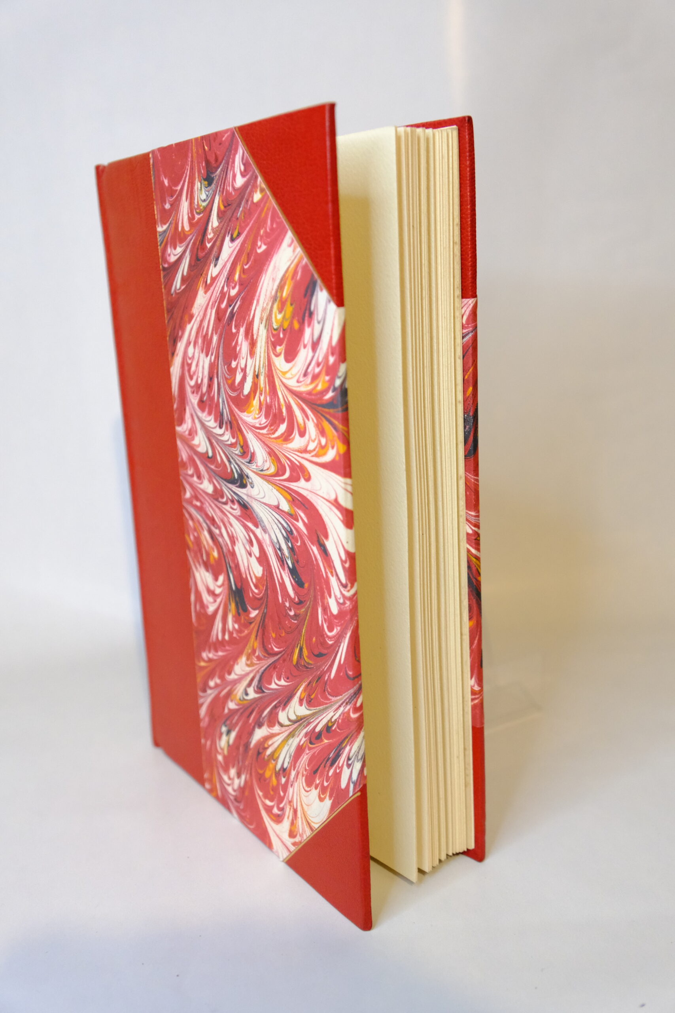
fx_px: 900
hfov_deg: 41.1
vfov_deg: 58.7
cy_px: 506
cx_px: 338
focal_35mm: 32
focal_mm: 21.5
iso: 4000
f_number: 3.5
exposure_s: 1/100
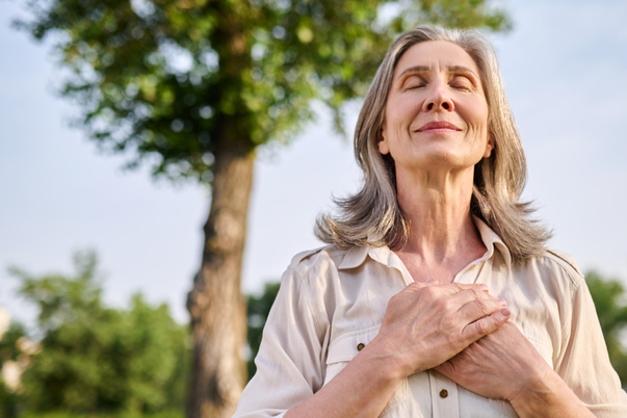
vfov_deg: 31.9
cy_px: 197
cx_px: 339
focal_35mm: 42
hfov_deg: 46.4
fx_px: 731
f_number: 2.2
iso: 100
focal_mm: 35
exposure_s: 1/1250
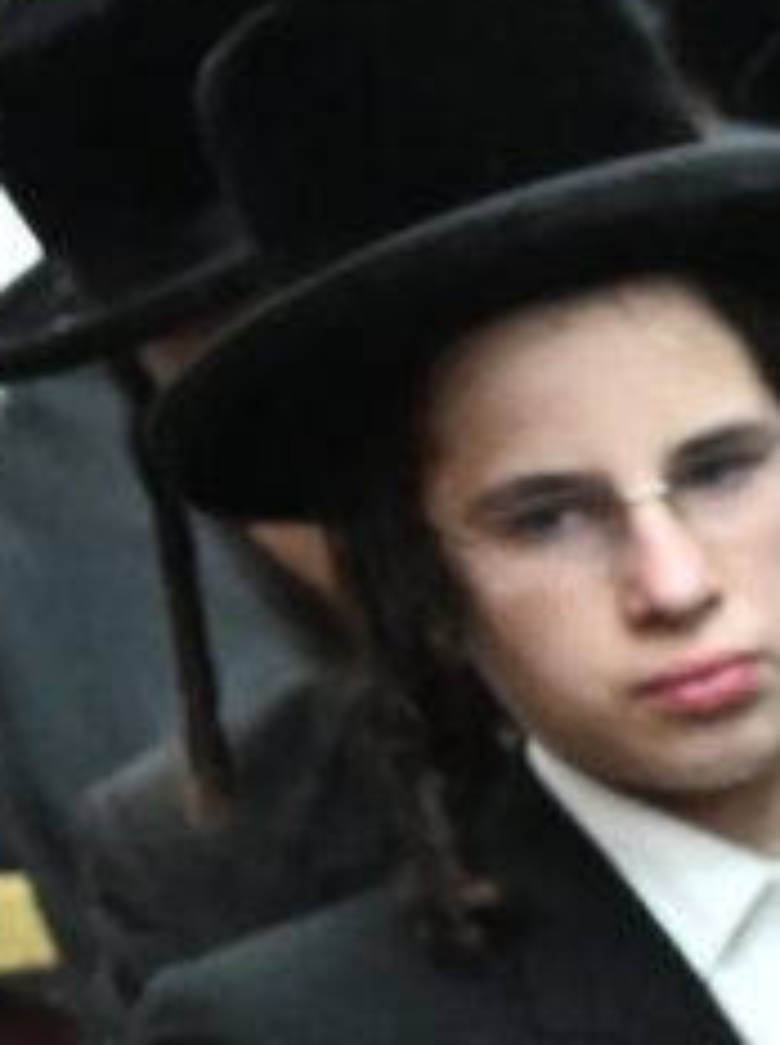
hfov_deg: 4.9
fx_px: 7652
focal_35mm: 254
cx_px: 3662
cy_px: 1931
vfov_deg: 7.6
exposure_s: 1/250
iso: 4000
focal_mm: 24
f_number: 5.6
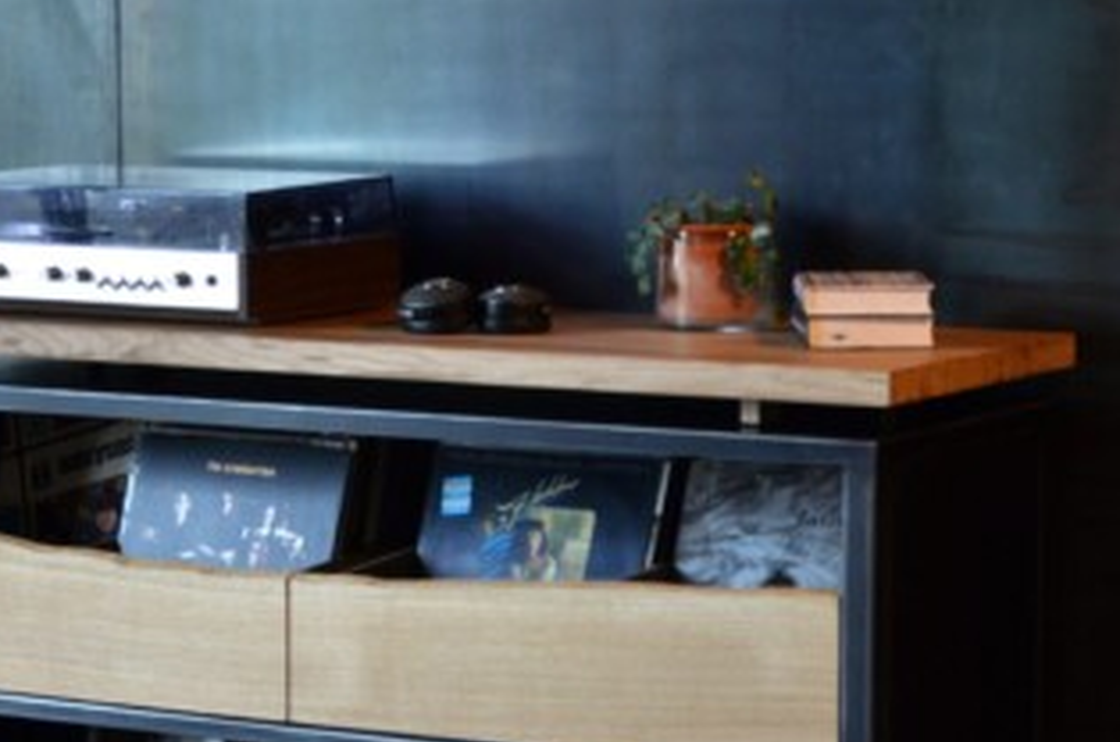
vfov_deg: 8.9
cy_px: 603
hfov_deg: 13.4
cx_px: 296
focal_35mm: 153
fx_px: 4750
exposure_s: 1/100
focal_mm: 50
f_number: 2.8
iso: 800
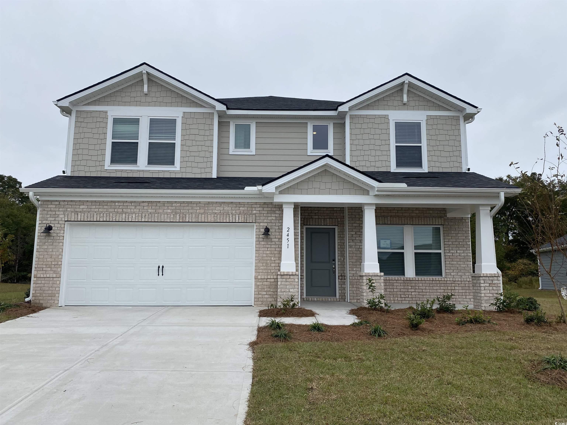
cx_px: 284
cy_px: 212
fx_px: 426
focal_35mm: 26
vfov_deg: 53.1
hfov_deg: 67.3
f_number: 1.8
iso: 32
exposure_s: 1/2410
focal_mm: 4.25
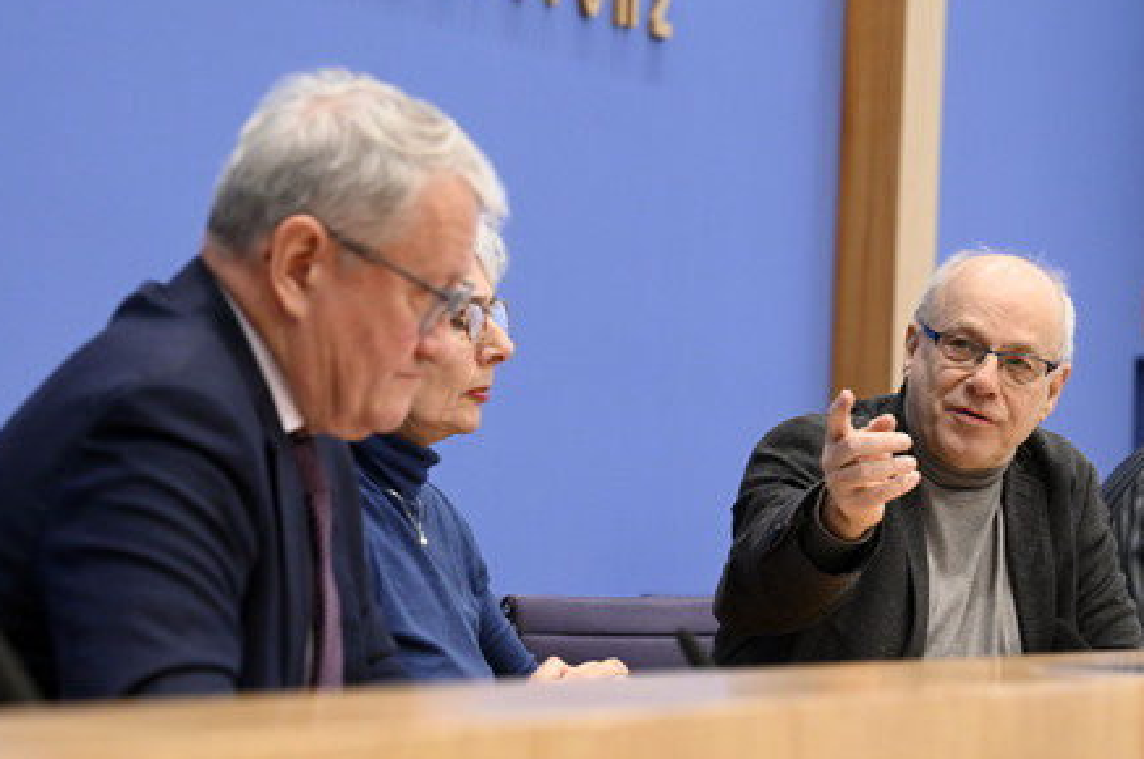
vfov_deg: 10.8
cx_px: 572
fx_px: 3998
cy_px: 380
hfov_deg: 16.3
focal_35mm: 126
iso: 5000
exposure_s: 1/400
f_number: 6.3
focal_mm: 122
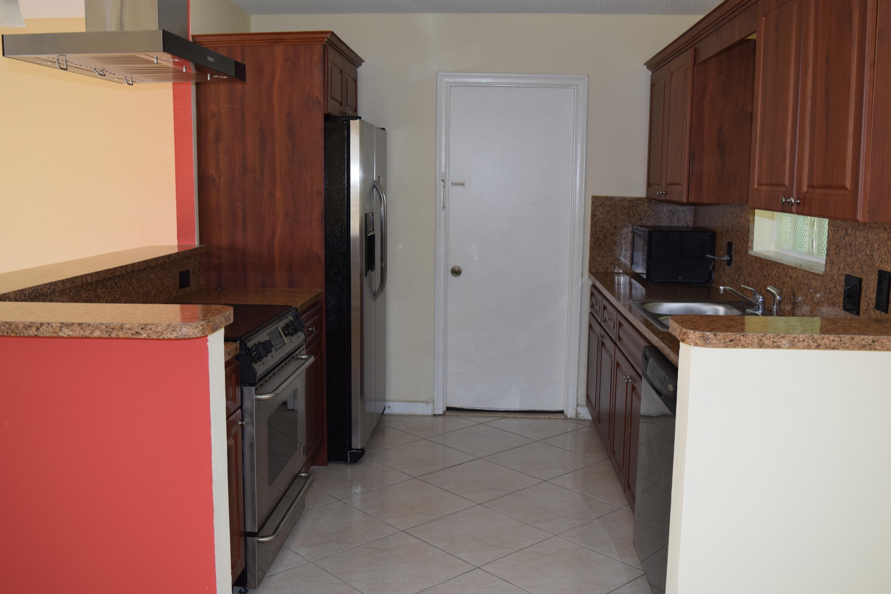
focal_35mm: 34
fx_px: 854
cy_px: 297
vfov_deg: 38.4
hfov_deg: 55.1
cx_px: 446
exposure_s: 1/100
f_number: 5
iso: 800
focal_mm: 23
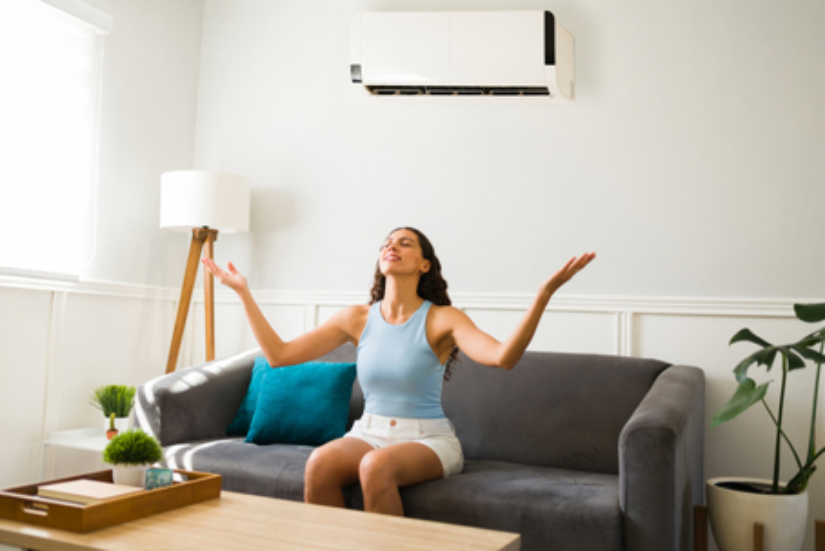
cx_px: 412
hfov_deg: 54.4
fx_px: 802
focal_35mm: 35
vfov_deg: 37.9
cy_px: 276
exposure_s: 1/160
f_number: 1.8
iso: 320
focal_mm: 35
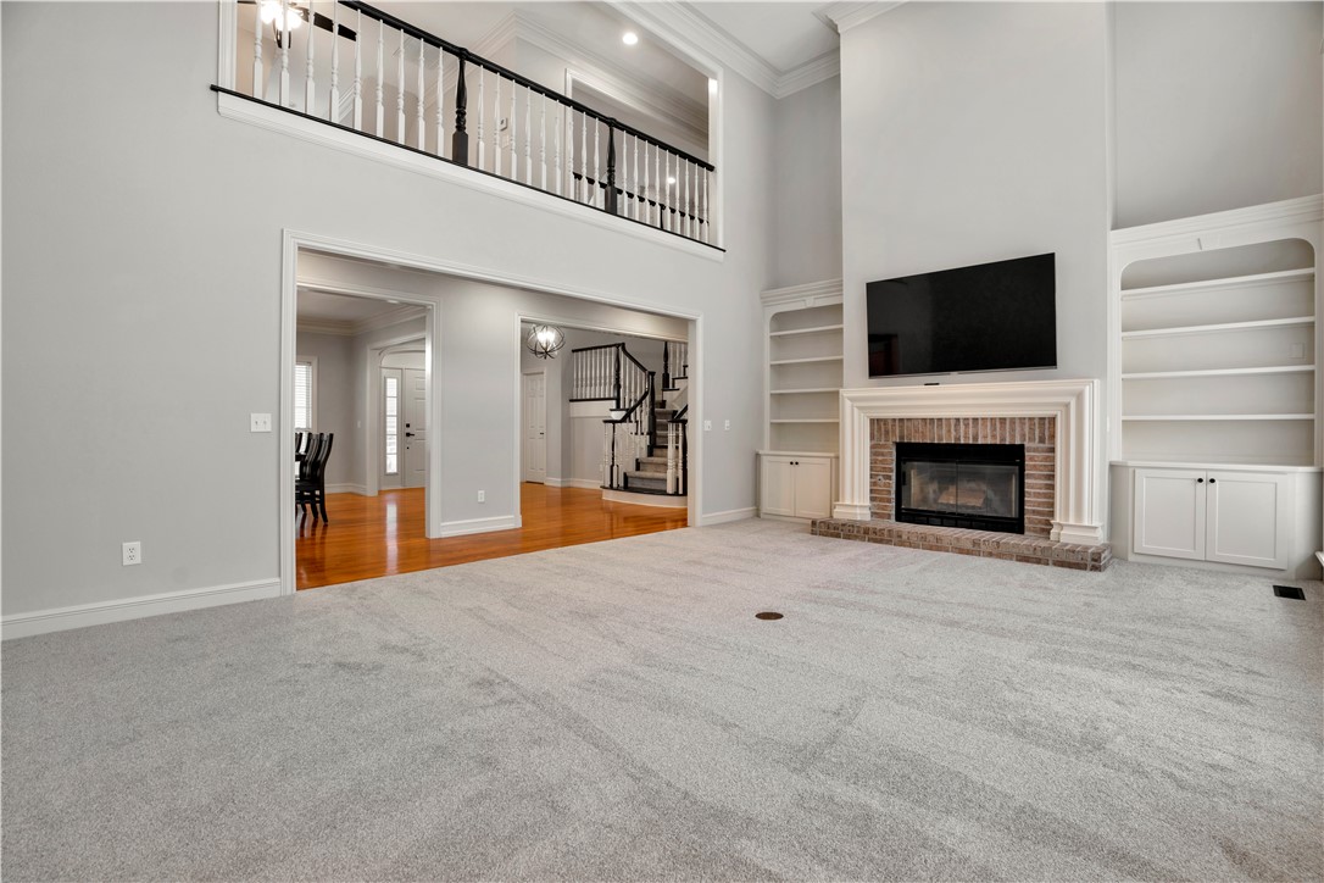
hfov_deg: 96.7
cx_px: 662
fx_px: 588
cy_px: 442
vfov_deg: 73.7
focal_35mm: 16
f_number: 6.3
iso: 100
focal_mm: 16
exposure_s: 1/2.5
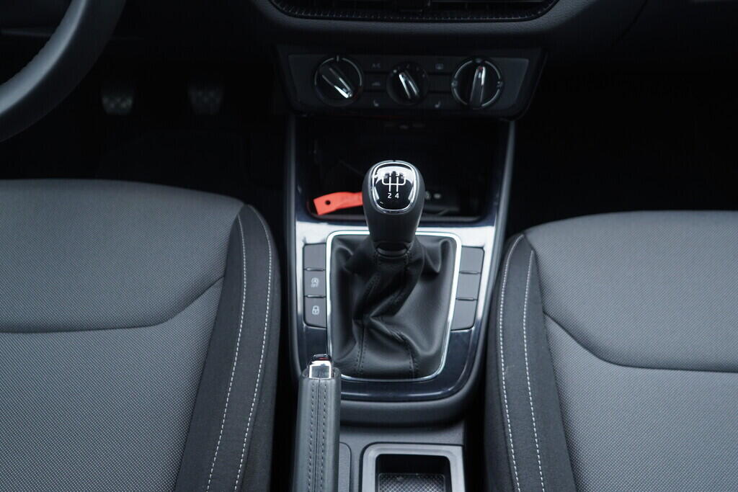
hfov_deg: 53.1
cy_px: 246
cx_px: 369
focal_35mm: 36
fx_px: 738
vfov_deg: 36.9
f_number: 2.8
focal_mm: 24
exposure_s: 1/40
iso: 400
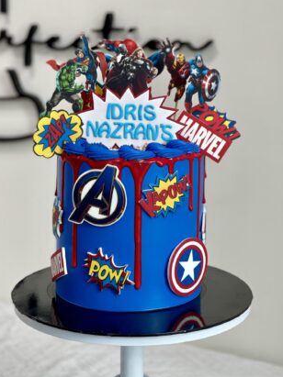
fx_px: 905
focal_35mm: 83
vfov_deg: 23.5
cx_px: 134
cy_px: 155
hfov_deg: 17.8
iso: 80
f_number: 2.2
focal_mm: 7.5
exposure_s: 1/100
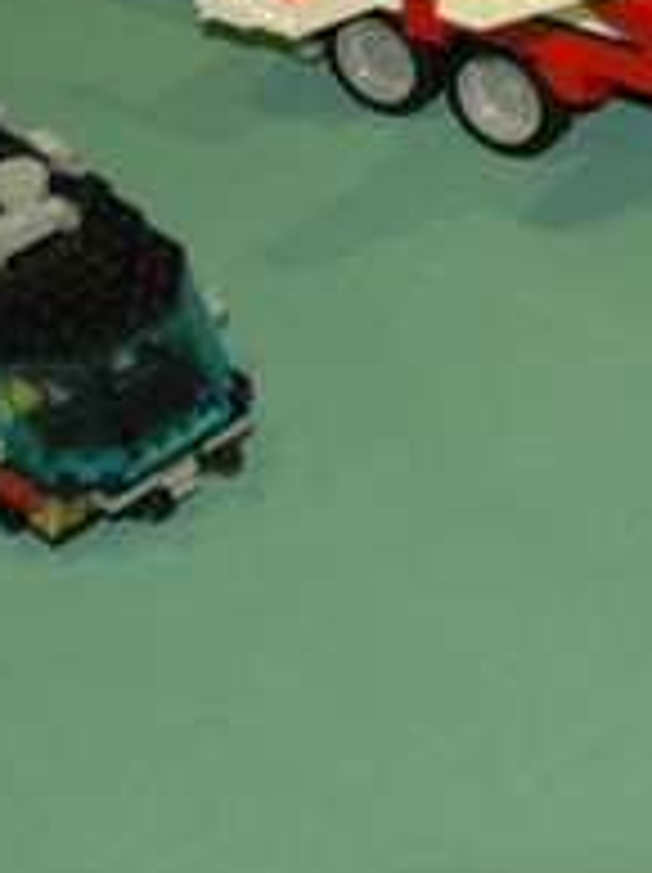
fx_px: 2693
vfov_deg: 17.6
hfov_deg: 13.3
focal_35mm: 107
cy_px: -166
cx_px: 841
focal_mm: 18
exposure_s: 1/60
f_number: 4
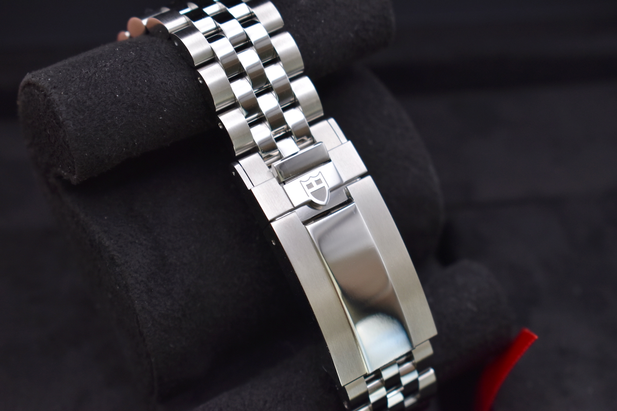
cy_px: 206
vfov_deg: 18.9
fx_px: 1234
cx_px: 308
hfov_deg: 28.1
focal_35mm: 72
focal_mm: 48
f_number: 6.3
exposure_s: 1/125
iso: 400
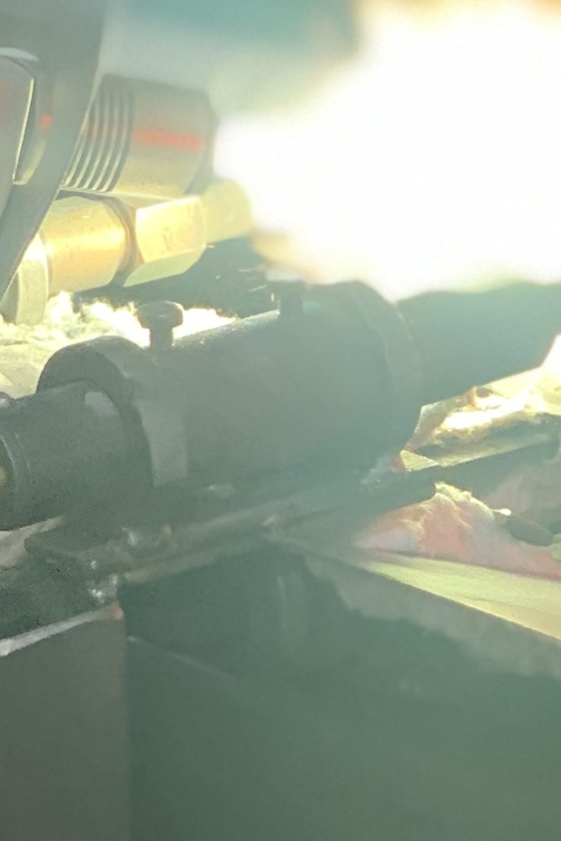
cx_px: 109
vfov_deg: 9.3
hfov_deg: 6.3
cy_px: -192
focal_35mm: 217
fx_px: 5072
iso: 125
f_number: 2.4
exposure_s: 1/98
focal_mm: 6
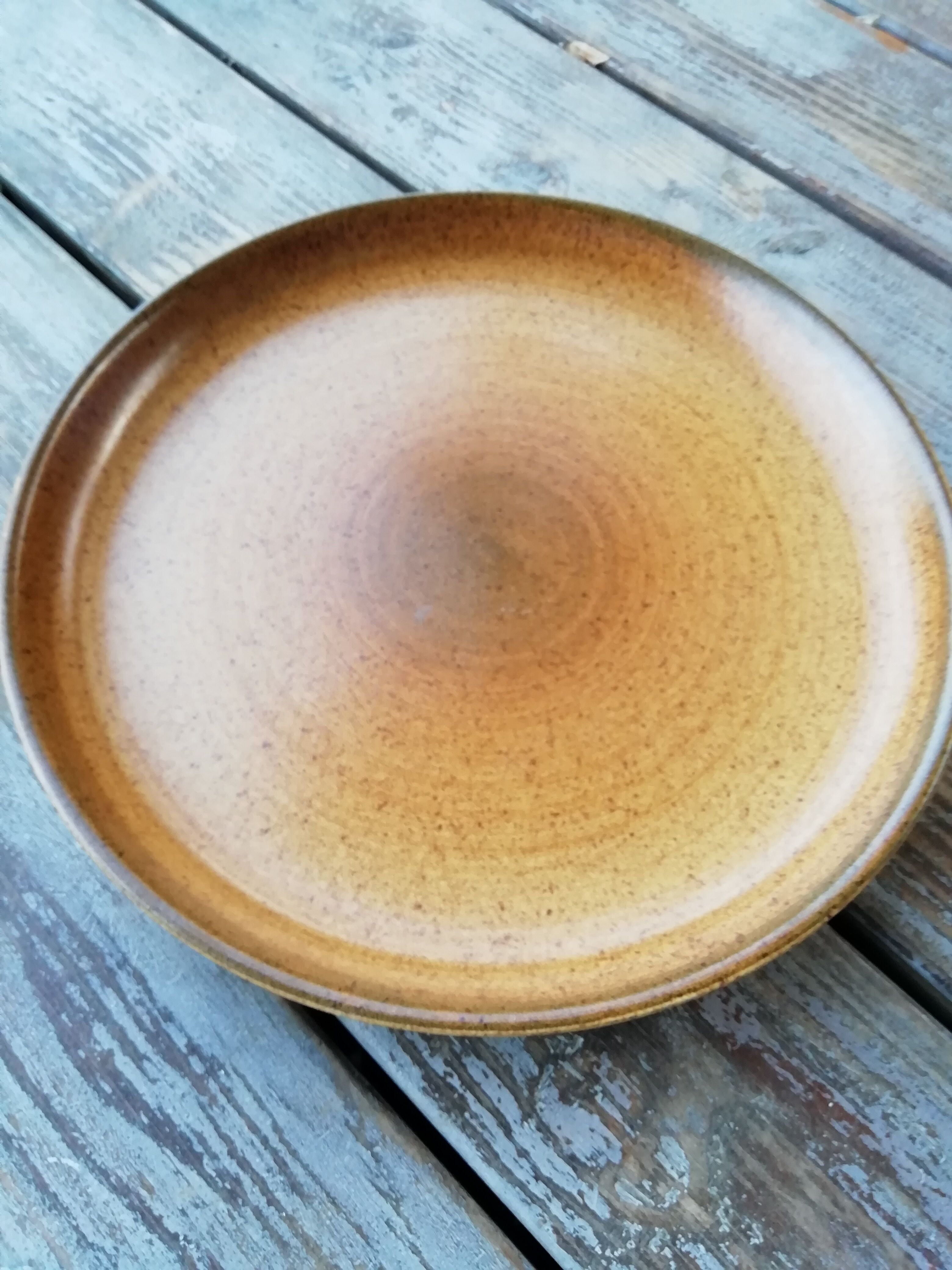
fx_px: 953
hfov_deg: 53.1
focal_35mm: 26
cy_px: 635
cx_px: 476
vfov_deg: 67.3
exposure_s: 1/33.3
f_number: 2.2
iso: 80
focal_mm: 3.21
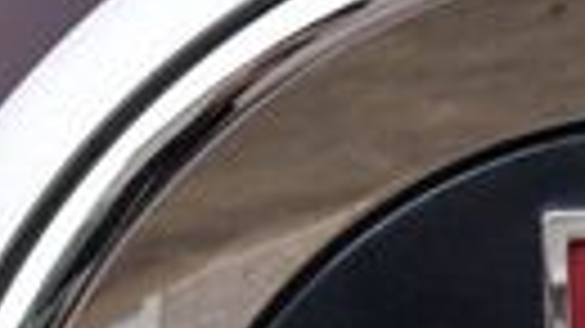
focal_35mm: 427
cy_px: 764
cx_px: 711
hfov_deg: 5.0
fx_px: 6614
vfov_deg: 2.8
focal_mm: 55
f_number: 9
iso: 400
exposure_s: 1/100
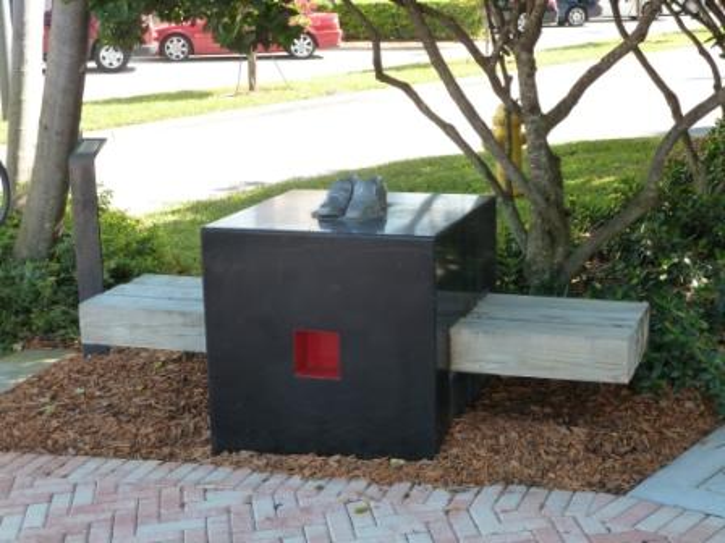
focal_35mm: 63
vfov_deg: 23.3
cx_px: 362
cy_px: 272
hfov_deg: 30.7
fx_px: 1319
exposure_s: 1/80
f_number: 4
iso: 125
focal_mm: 10.3
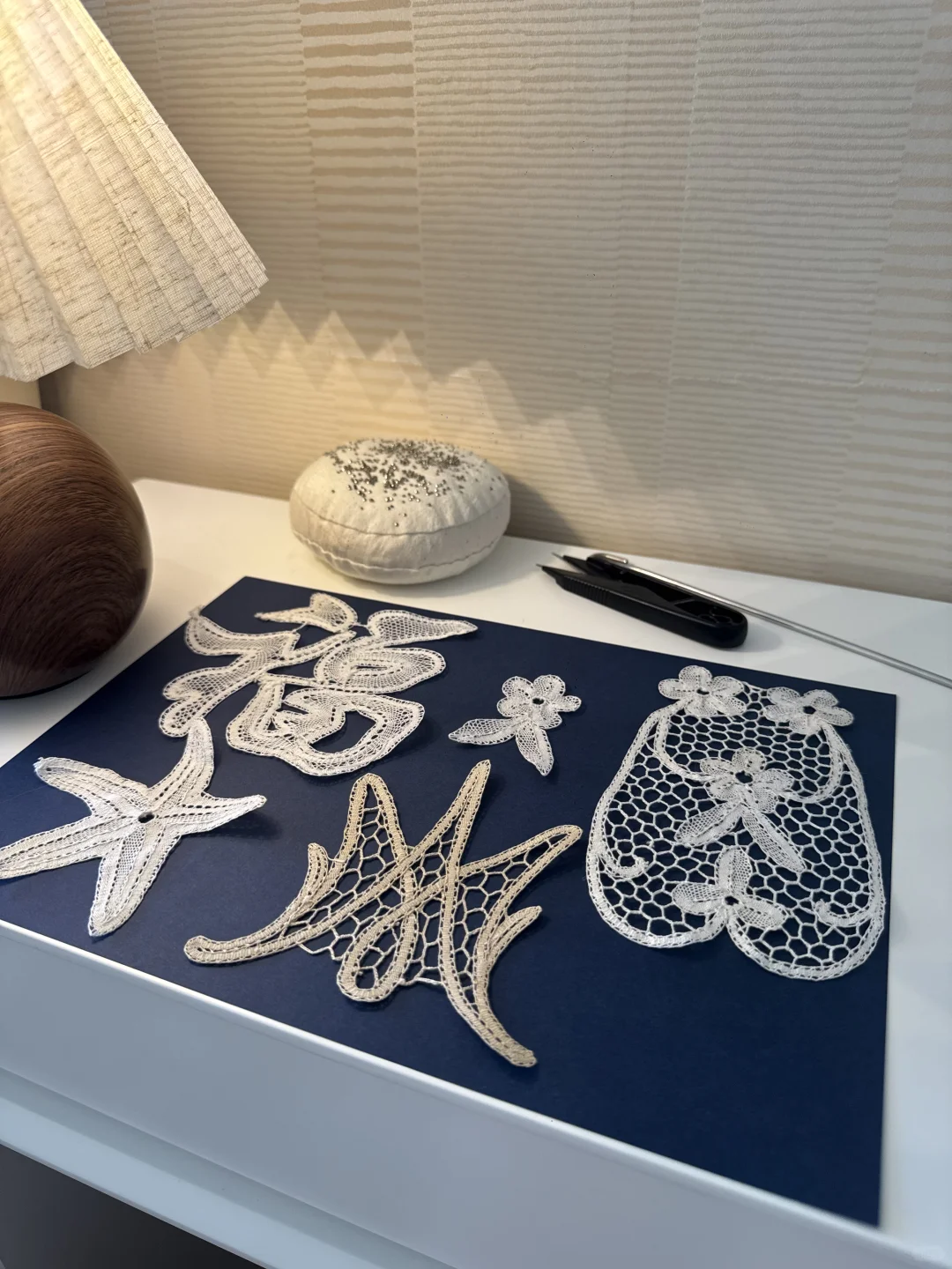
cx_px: 476
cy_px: 634
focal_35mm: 24
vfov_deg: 71.6
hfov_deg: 56.8
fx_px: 880
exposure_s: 1/100
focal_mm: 6.76
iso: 125
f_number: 1.78
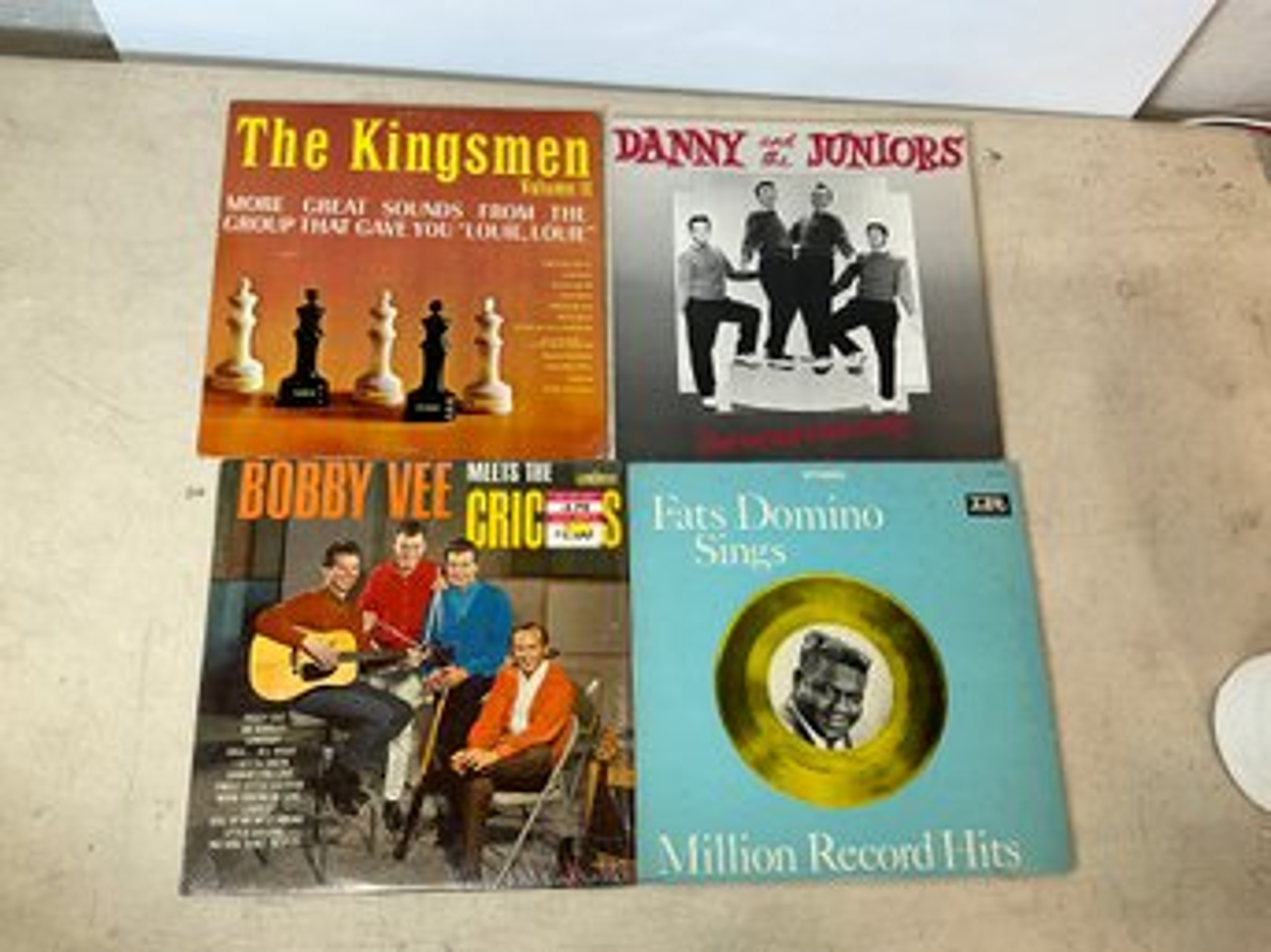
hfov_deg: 63.5
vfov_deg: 49.7
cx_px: 636
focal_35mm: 28
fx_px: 1028
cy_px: 476
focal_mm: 3
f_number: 1.8
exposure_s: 1/60
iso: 64
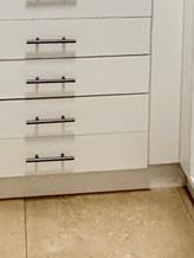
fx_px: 574
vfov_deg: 21.4
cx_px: 88
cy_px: -127
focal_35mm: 77
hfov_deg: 19.2
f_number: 2.2
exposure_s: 1/120
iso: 200
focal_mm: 2.22
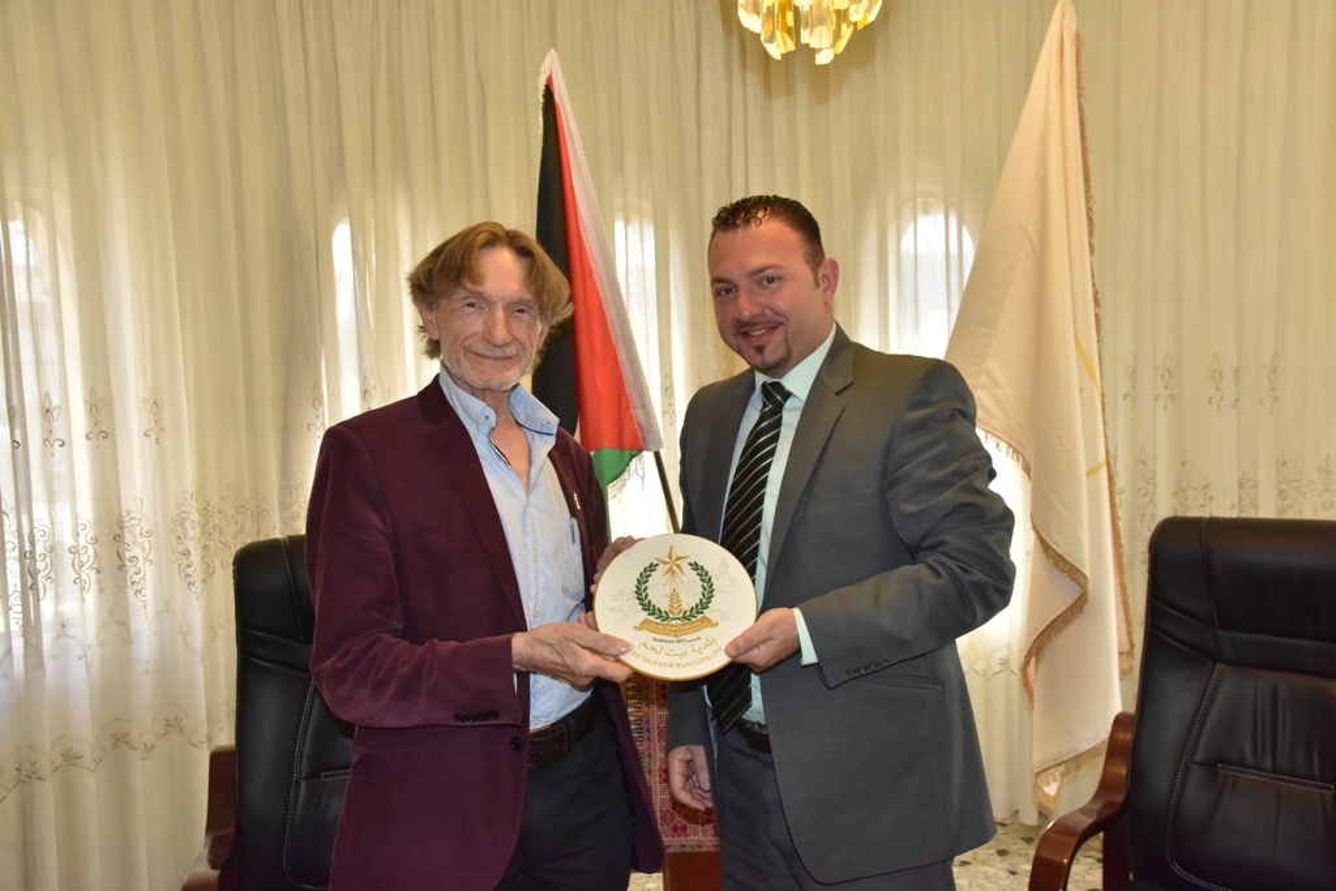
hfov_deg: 55.8
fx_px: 1262
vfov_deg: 38.9
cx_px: 668
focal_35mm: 34
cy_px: 446
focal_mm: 34
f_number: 9
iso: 2500
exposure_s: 1/250
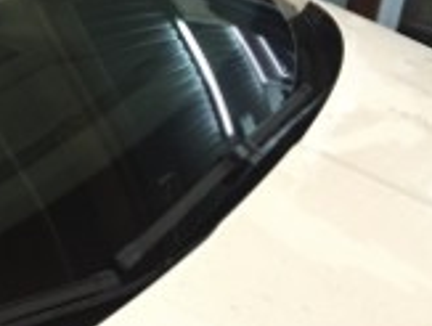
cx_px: -87
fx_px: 888
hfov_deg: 24.7
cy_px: 42
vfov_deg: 20.4
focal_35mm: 71
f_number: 2.2
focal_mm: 4.15
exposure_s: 1/33
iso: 200
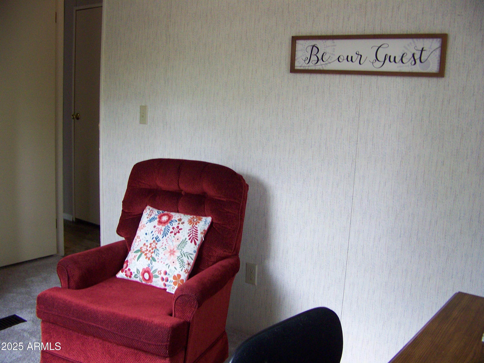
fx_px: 503
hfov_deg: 51.4
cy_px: 182
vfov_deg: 39.7
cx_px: 242
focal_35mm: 36
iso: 160
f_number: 2.8
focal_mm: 5.85
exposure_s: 1/30
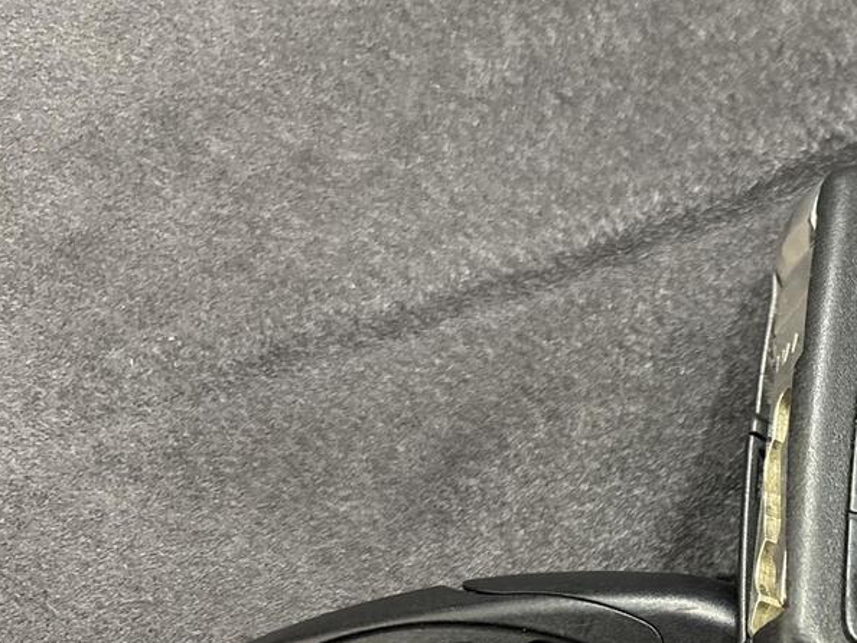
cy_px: 653
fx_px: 1560
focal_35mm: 63
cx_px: 938
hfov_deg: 28.0
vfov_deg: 22.4
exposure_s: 1/60
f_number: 1.6
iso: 400
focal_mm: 5.96
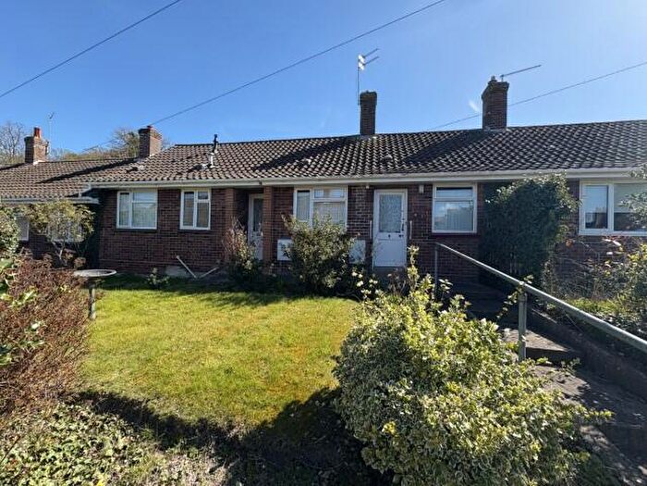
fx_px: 262
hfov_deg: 102.1
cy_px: 243
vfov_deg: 85.7
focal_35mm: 14
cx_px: 324
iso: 40
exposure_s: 1/605
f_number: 2.2
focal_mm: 2.22
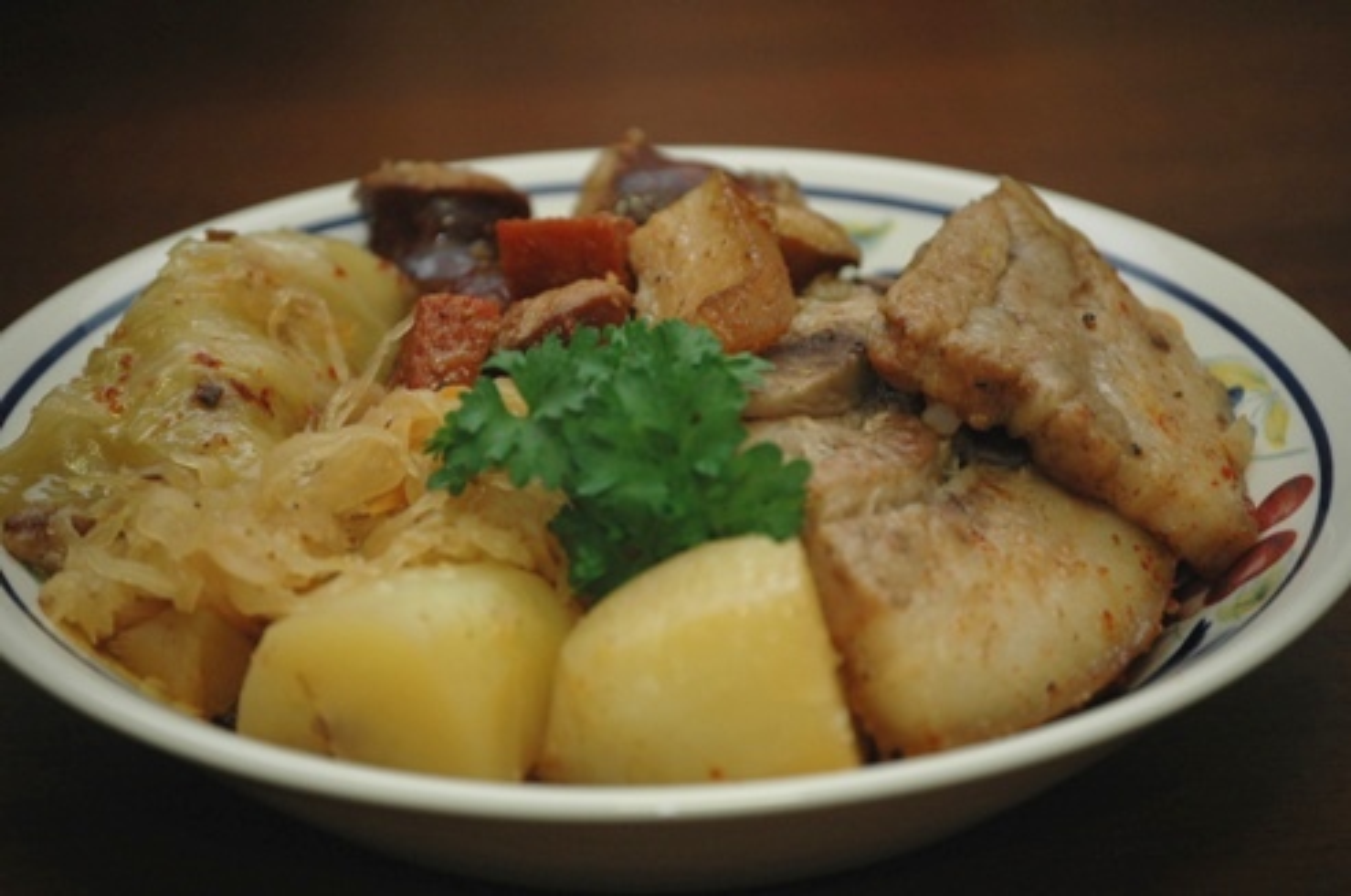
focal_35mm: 168
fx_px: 6294
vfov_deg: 8.1
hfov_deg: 12.3
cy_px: 448
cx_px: 676
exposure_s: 1/60
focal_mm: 112
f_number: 5
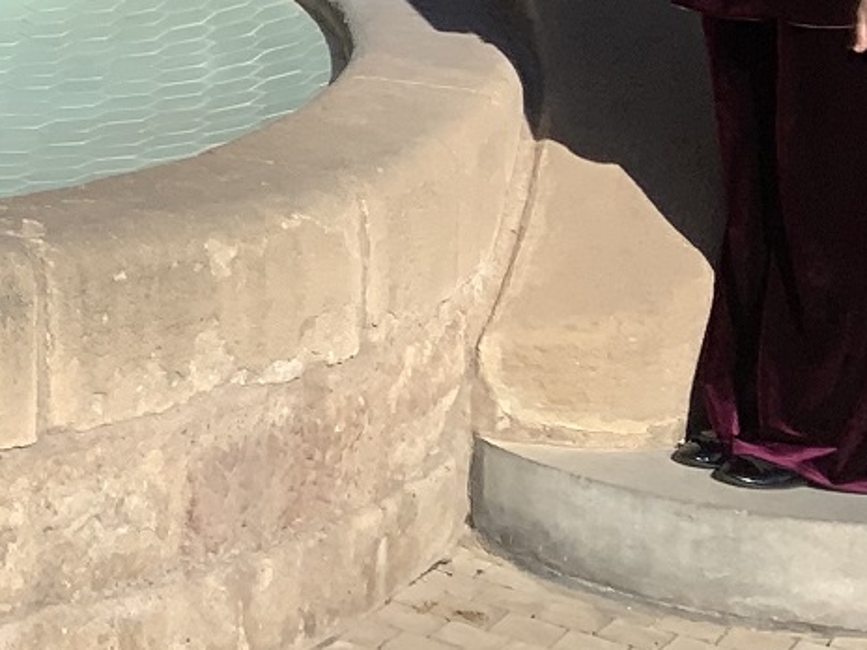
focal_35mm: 125
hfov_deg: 14.0
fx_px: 3131
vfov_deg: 11.1
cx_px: -684
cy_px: -495
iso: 20
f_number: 1.8
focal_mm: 3
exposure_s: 1/2959
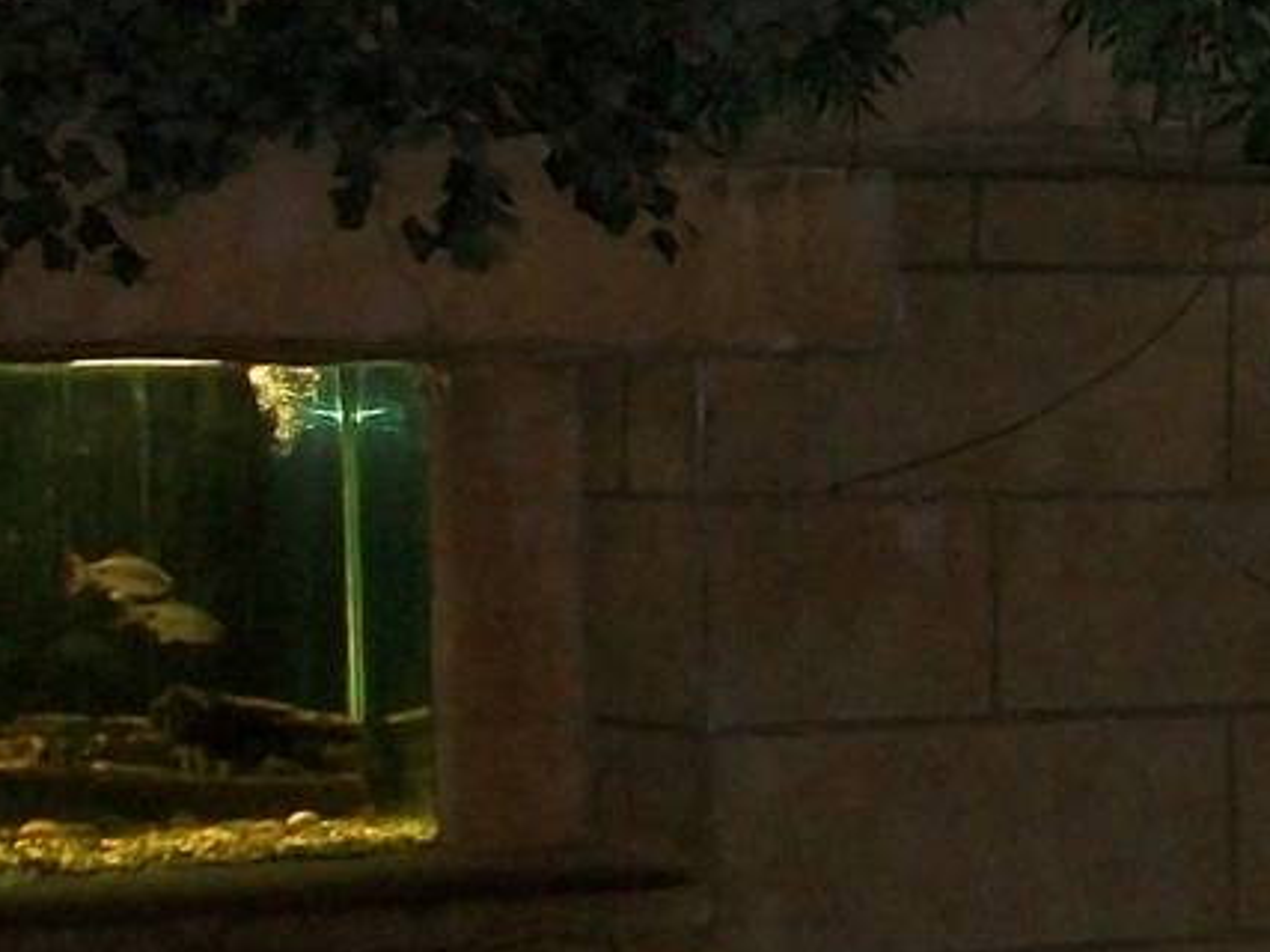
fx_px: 4401
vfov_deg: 12.3
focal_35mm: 120
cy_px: 720
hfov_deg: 15.1
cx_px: 1969
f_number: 2.9
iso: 240
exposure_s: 1/30
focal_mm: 5.7
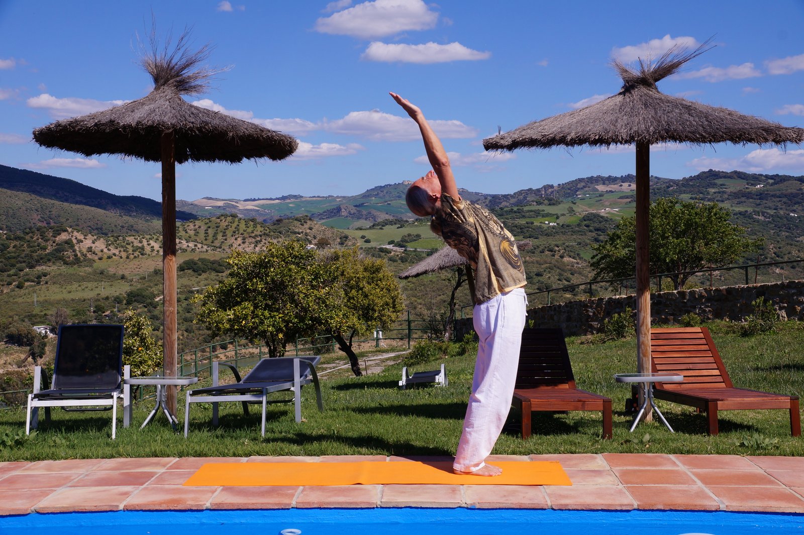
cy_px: 268
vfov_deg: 25.9
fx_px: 1160
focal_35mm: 52
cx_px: 402
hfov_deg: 38.2
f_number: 13
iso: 100
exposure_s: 1/250
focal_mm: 35
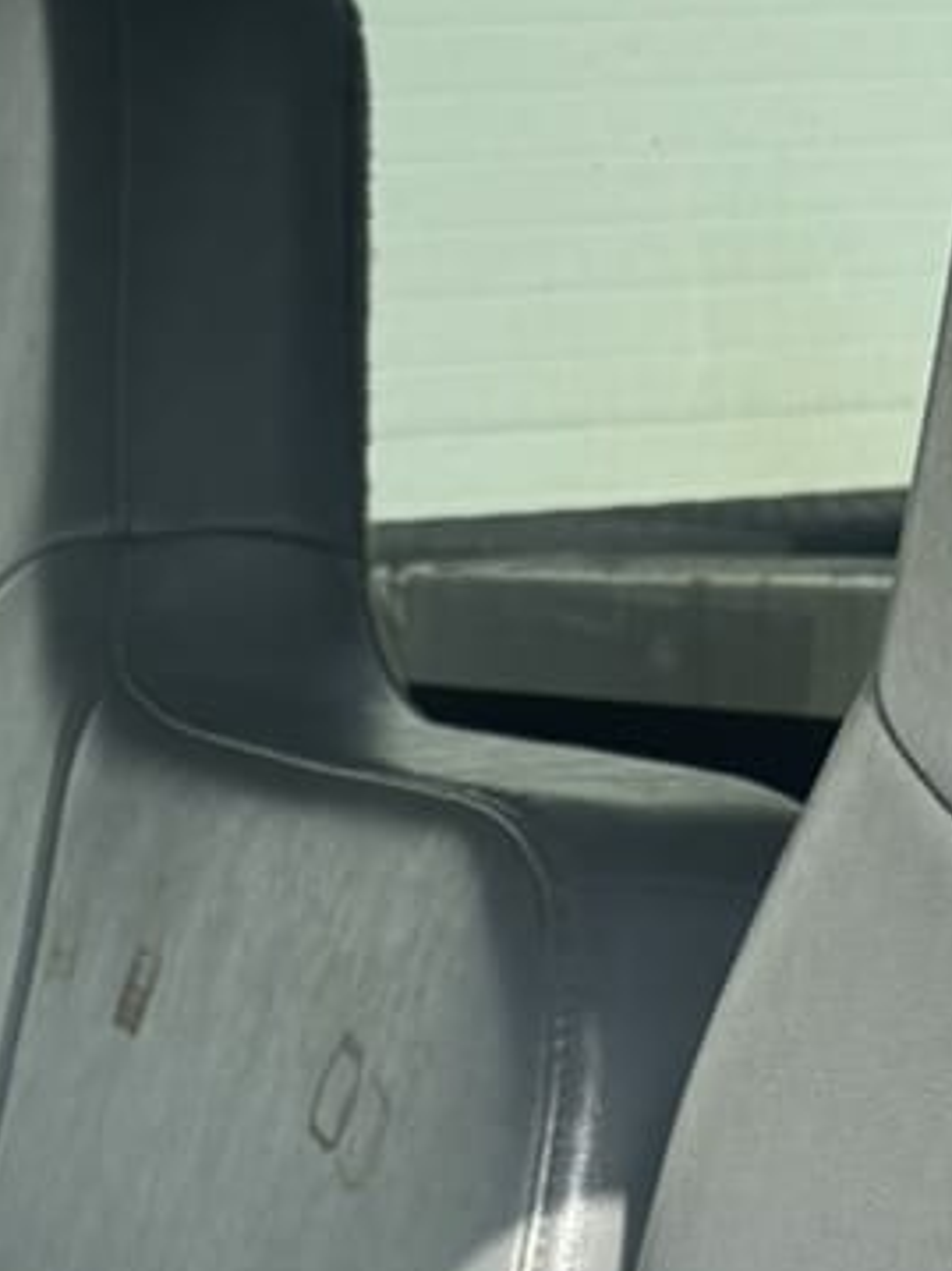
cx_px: 216
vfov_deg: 13.1
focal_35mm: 137
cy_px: 2230
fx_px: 5027
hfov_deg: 10.8
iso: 80
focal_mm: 6.76
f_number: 1.78
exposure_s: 1/1366
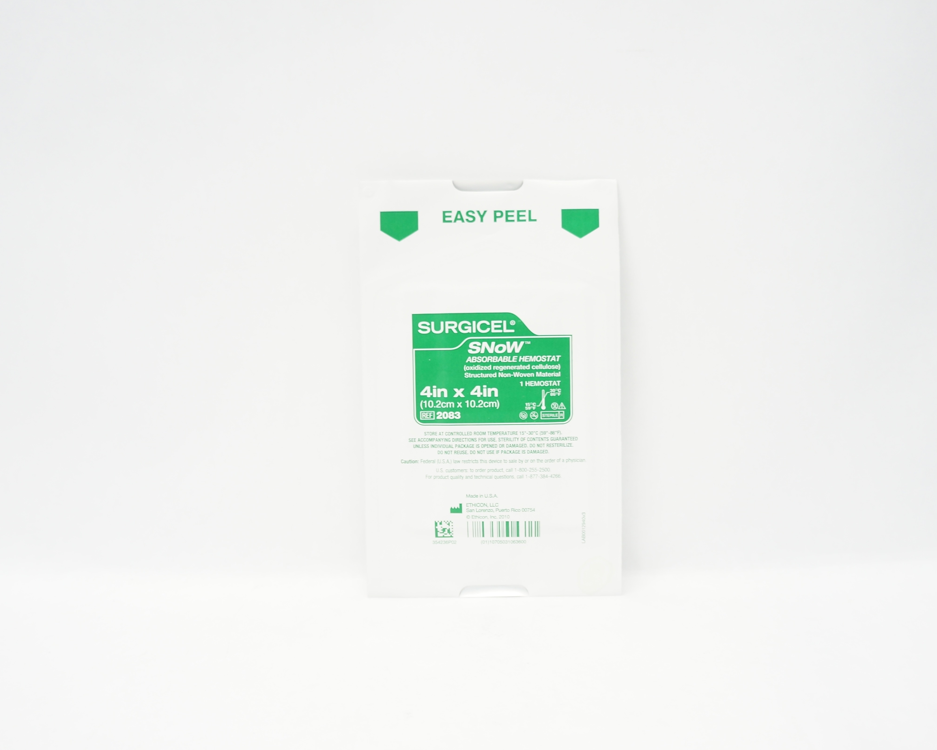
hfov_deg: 57.1
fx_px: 860
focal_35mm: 31
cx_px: 506
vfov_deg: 47.1
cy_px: 378
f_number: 3.5
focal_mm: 18
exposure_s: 1/80
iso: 400
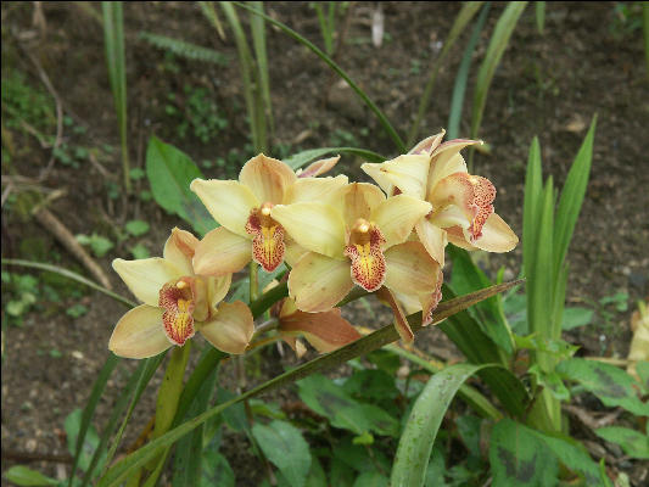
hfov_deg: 14.8
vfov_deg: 11.2
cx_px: 324
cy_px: 244
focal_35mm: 133
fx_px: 2494
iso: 100
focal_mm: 33.81
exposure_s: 1/320
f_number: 4
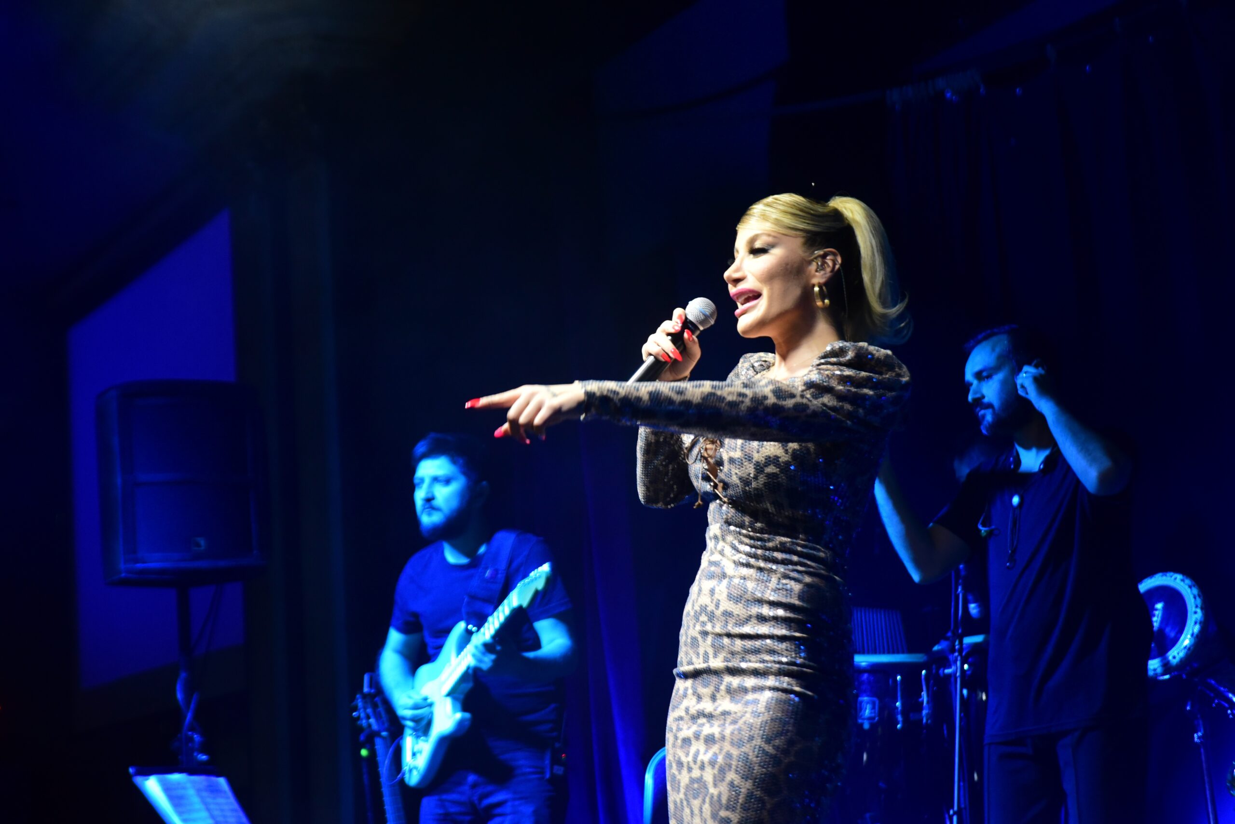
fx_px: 2574
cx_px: 618
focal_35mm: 75
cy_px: 412
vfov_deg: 18.2
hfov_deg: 27.0
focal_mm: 75
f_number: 2.8
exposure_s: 1/160
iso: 3200
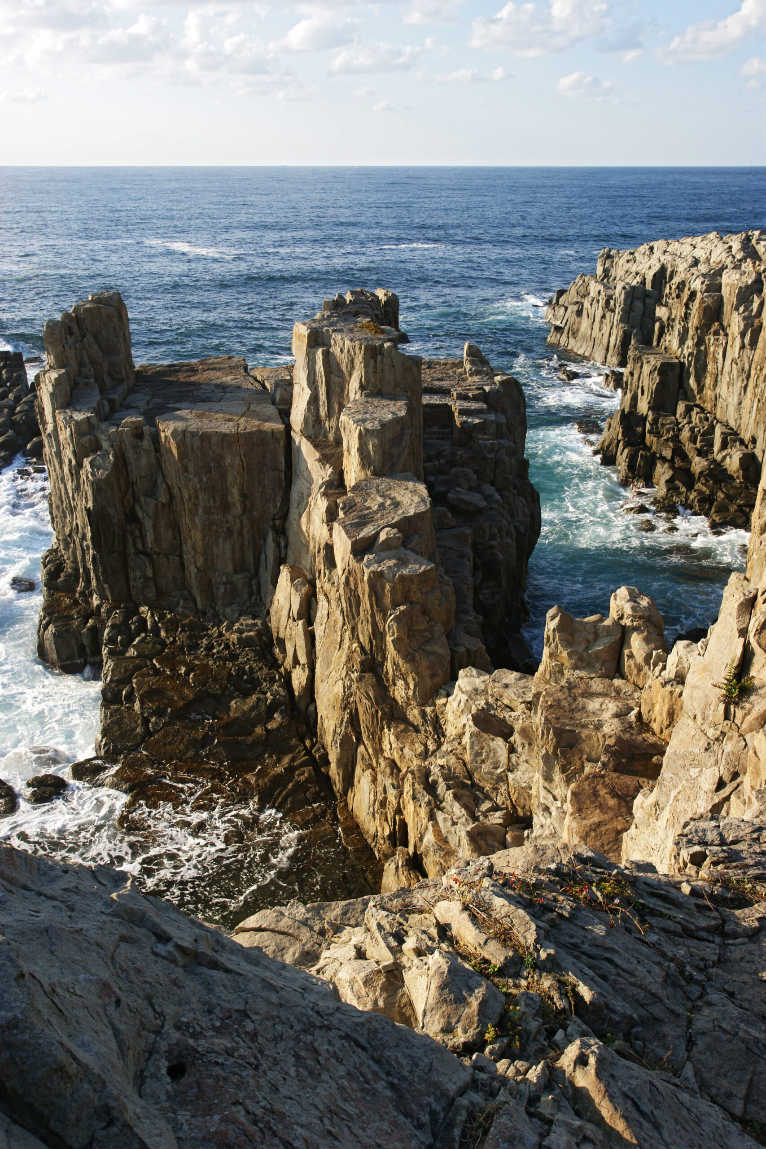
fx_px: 957
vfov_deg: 61.9
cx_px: 383
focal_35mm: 30
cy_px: 574
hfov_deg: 43.6
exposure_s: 1/40
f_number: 8
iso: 100
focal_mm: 20
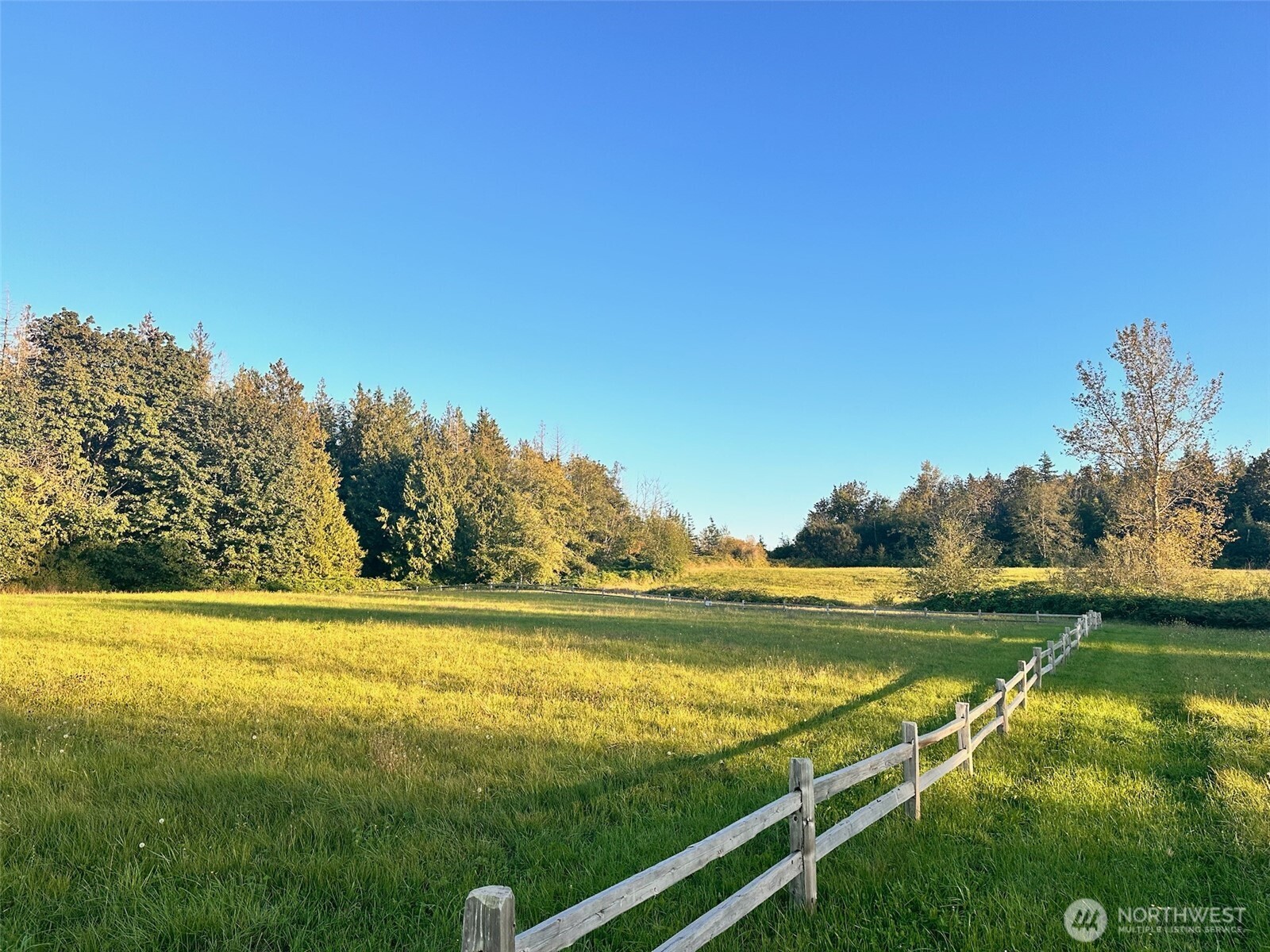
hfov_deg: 71.6
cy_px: 476
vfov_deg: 56.8
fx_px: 881
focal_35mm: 24
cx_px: 635
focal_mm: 6.86
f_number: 1.78
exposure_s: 1/2028
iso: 80
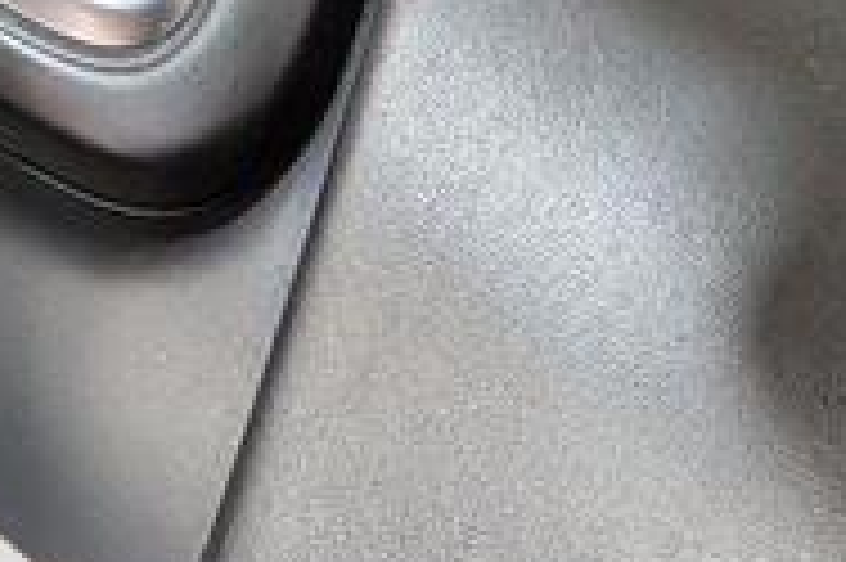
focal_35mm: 136
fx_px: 3193
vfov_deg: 9.1
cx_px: 310
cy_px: -742
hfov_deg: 15.1
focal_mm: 4.53
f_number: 1.7
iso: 25
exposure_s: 1/59.7
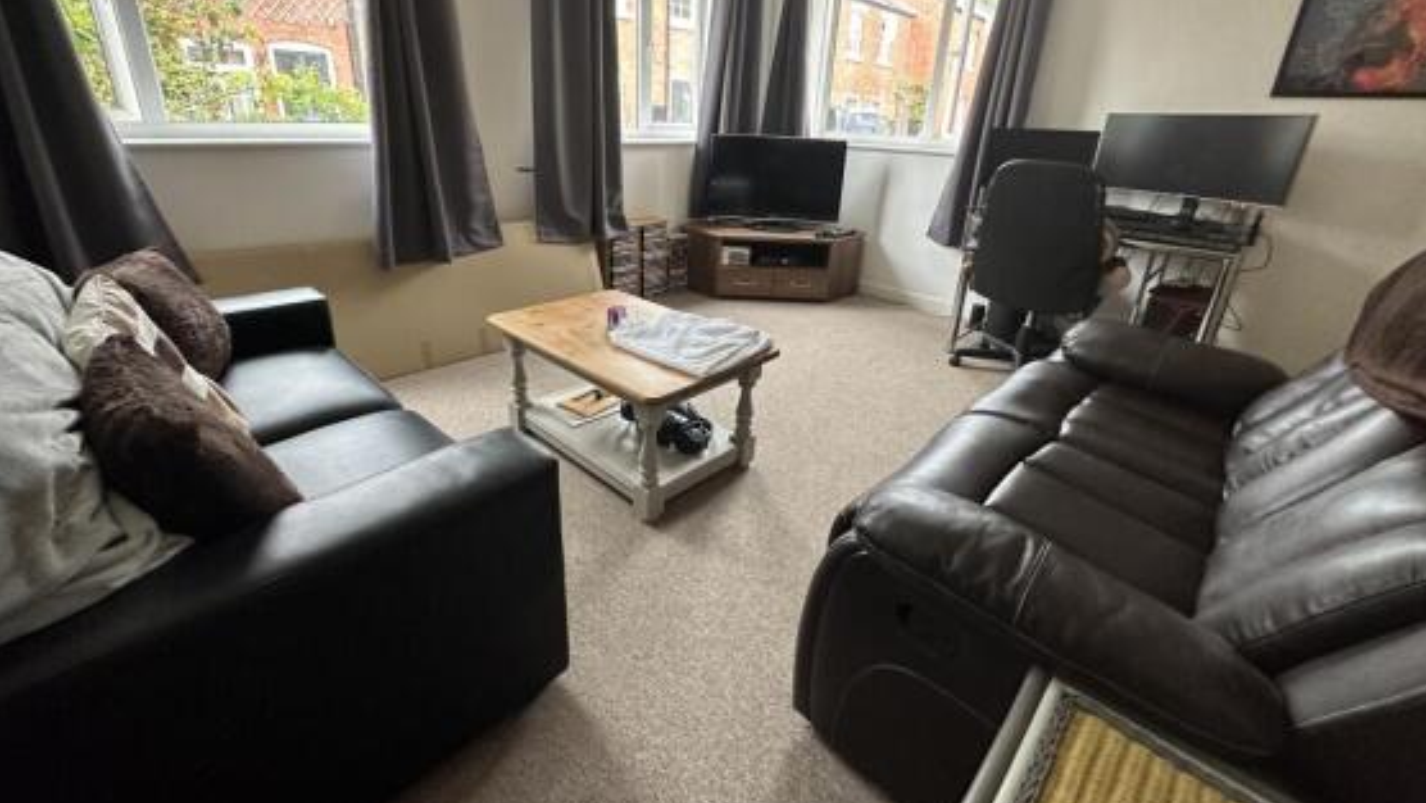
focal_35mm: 16
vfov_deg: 66.7
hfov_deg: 99.3
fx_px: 605
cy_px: 335
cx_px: 696
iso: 320
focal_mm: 2.22
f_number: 2.2
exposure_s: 1/62
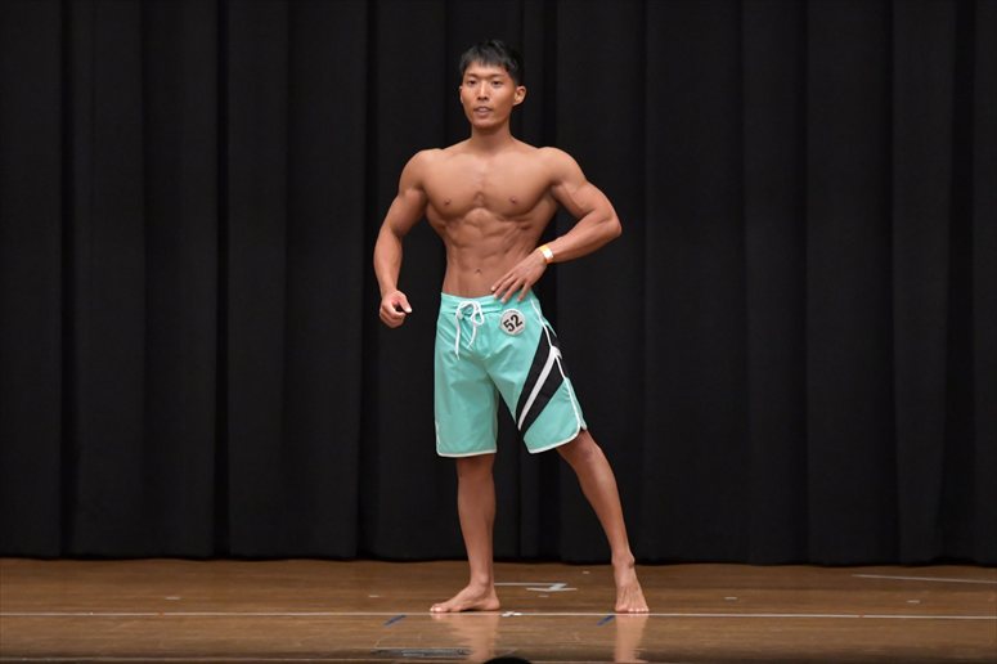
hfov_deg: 8.1
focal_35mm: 255
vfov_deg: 5.4
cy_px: 332
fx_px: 7059
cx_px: 498
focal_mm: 170
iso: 6400
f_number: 5.6
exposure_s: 1/400
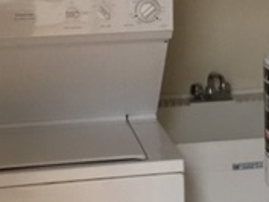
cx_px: 164
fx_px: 871
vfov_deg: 13.1
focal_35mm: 112
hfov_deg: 17.5
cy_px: 20
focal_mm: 3.3
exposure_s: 1/30
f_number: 2.4
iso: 125
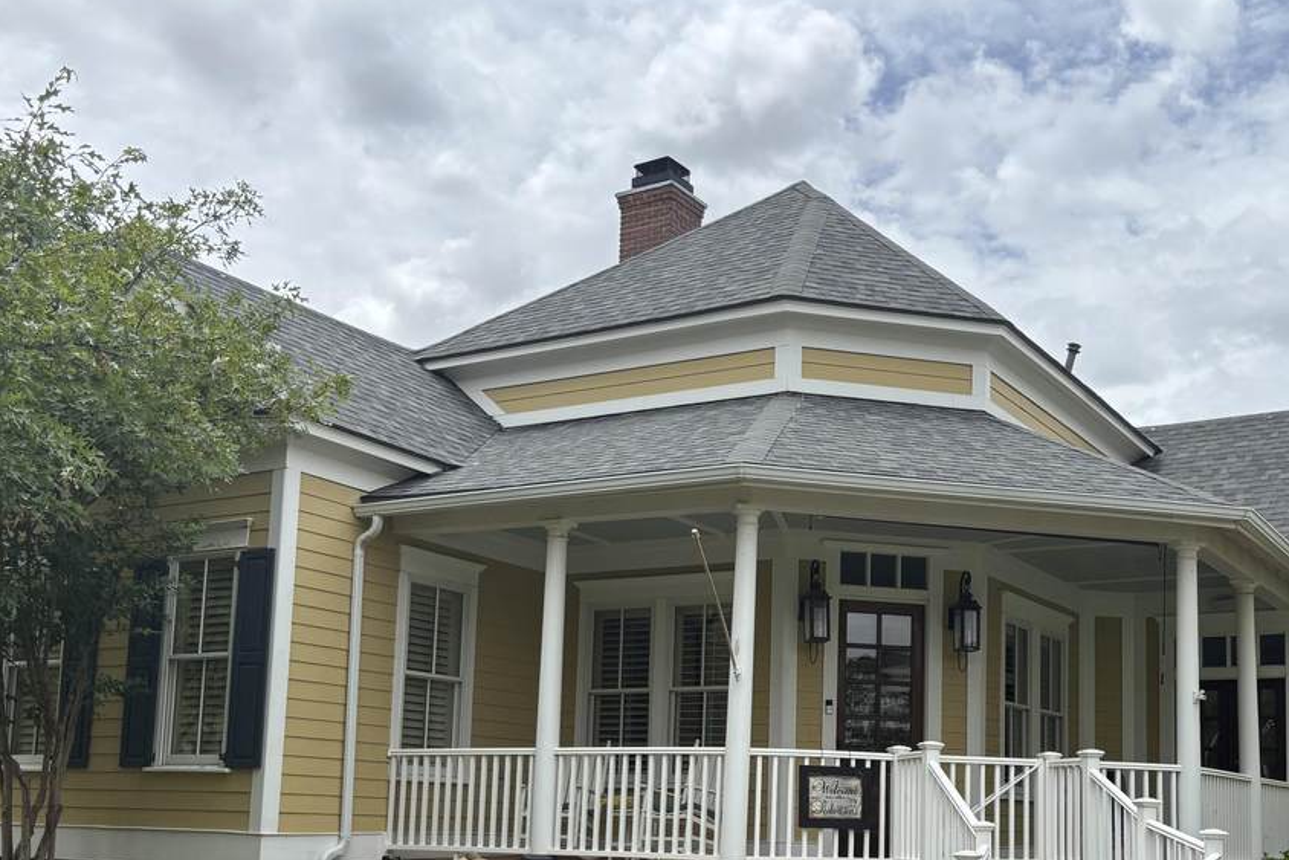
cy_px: 643
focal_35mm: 41
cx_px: 777
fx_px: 1468
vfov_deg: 32.1
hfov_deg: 47.1
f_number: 1.6
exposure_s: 1/4854
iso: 50
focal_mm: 5.96
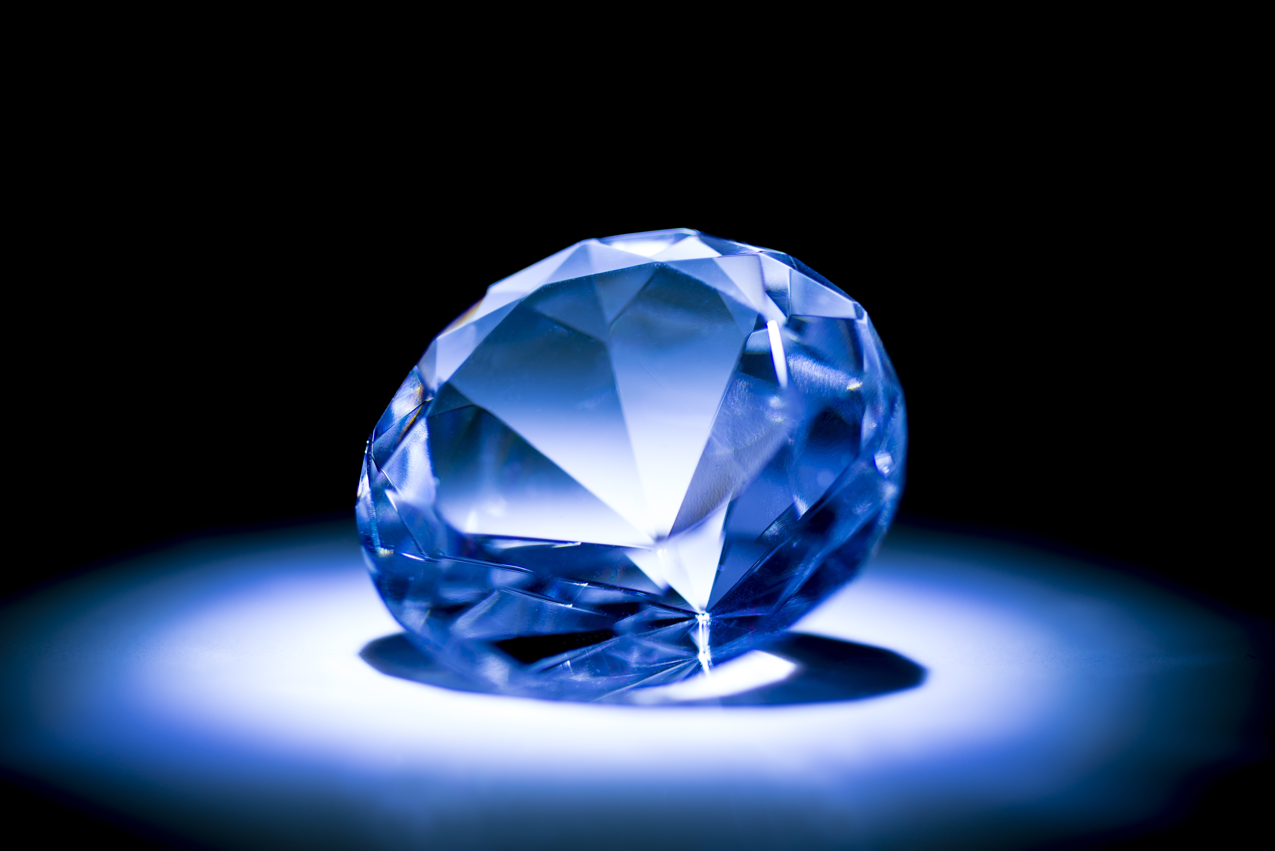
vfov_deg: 22.6
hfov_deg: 33.4
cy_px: 426
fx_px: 2126
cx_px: 638
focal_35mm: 60
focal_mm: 60
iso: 100
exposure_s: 1/125
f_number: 4
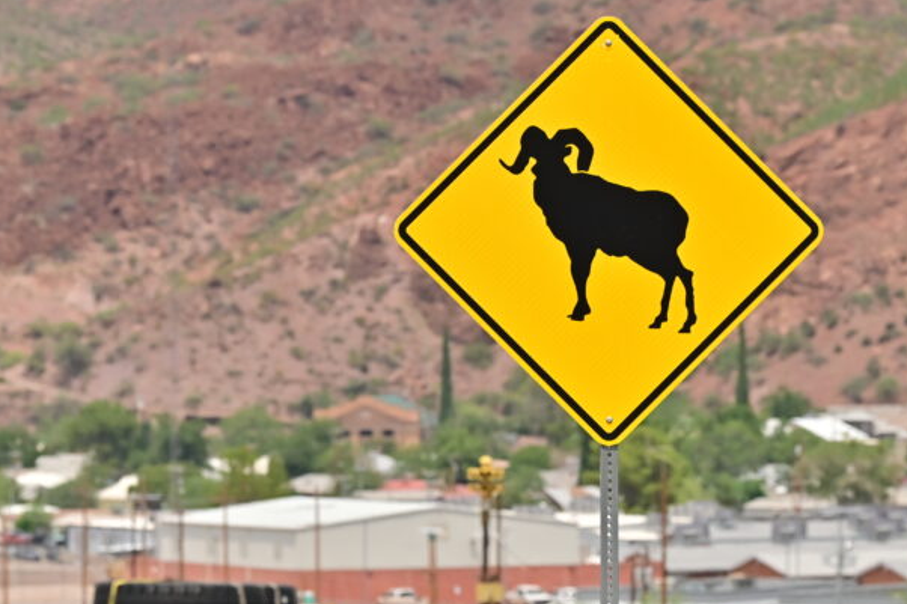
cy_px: 389
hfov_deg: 9.3
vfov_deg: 6.2
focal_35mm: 221
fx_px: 5566
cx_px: 517
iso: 800
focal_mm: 130
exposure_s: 1/8000
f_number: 6.3
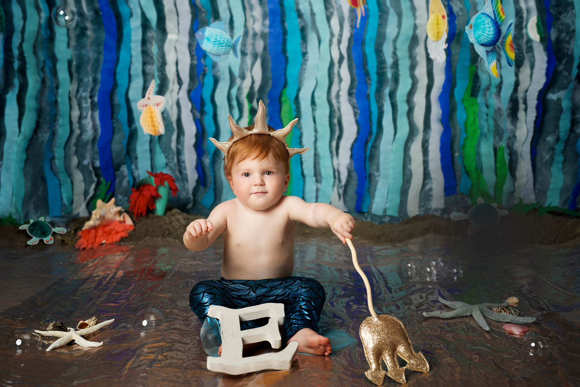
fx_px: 806
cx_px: 290
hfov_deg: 39.6
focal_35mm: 50
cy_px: 194
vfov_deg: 27.0
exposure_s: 1/200
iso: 100
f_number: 4.5
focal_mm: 50
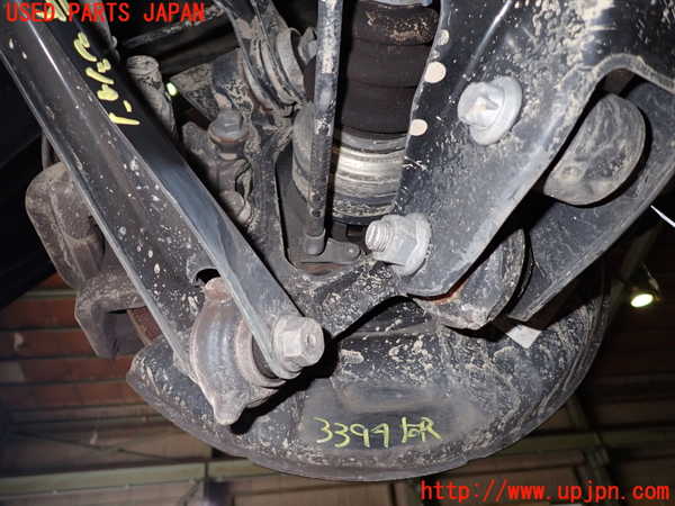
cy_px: 253
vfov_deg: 54.9
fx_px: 487
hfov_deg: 69.4
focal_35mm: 25
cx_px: 338
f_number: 5.6
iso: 200
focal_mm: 4.5
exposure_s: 1/30
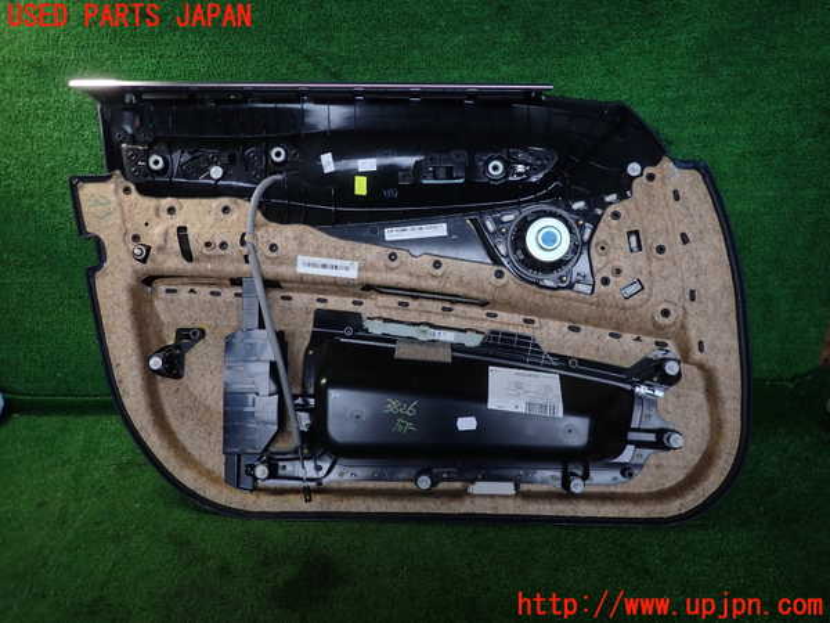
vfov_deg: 54.9
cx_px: 415
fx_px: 599
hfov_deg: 69.4
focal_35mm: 25
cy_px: 312
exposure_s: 1/60
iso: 200
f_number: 2
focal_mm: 4.5
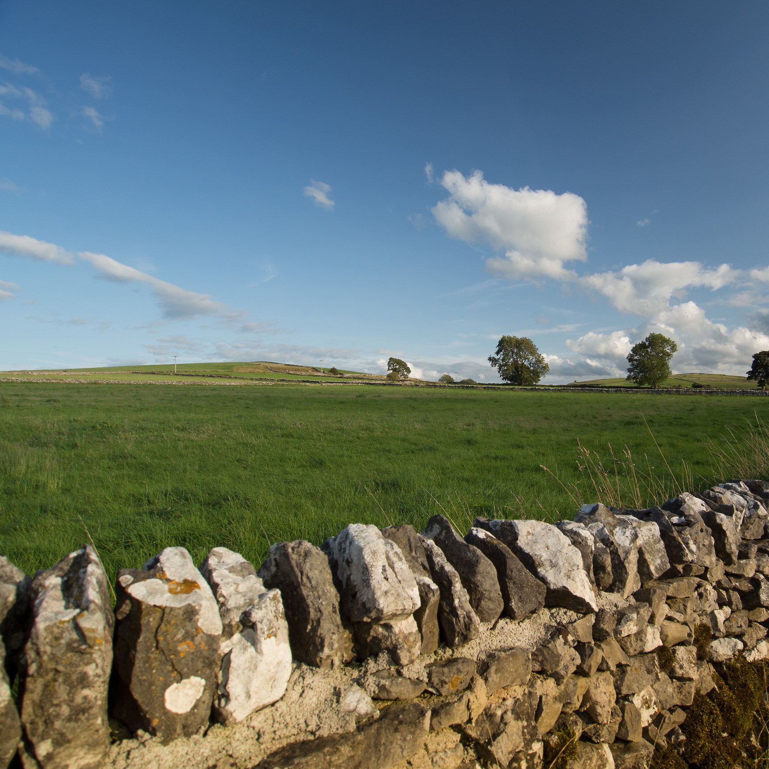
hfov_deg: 67.1
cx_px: 531
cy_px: 377
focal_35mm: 22
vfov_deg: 69.6
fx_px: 553
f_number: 5
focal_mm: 9
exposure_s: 1/200
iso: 200
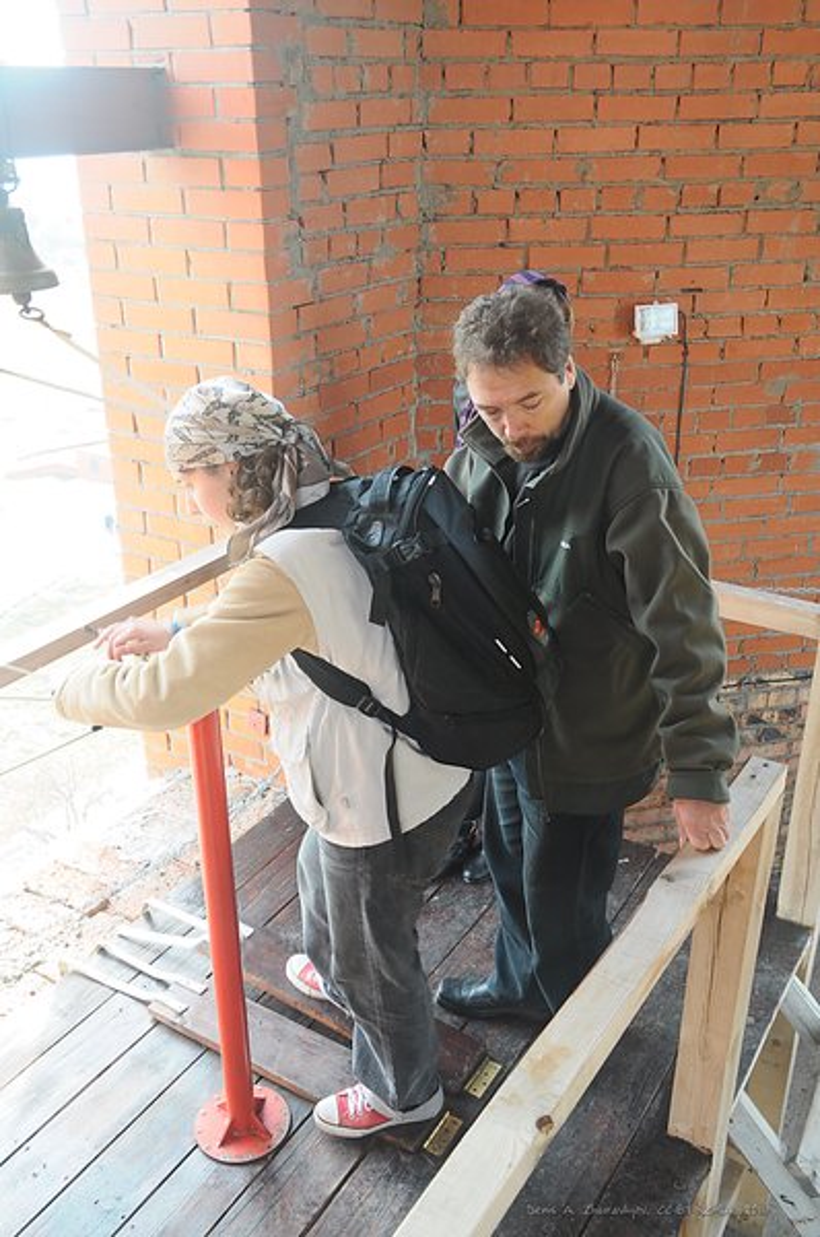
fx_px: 1131
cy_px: 618
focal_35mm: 33
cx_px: 410
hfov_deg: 39.8
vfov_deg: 57.3
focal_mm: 22
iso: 400
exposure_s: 1/30
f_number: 8
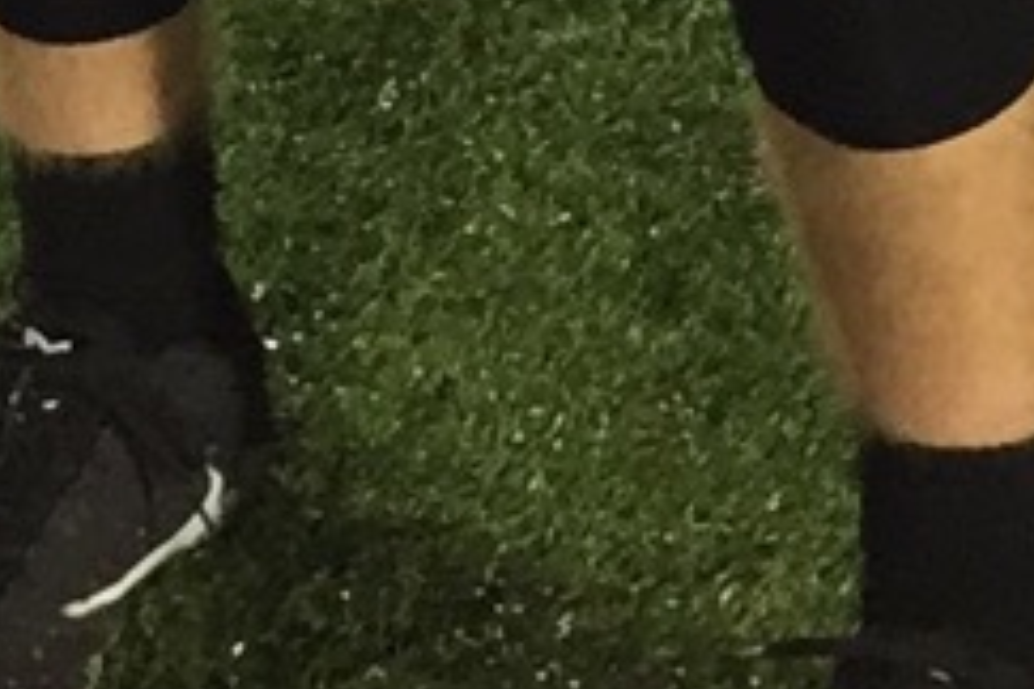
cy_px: -2169
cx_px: -226
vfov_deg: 4.8
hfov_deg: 8.0
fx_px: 7295
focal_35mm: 254
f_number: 2.2
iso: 32
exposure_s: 1/30
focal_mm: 4.15
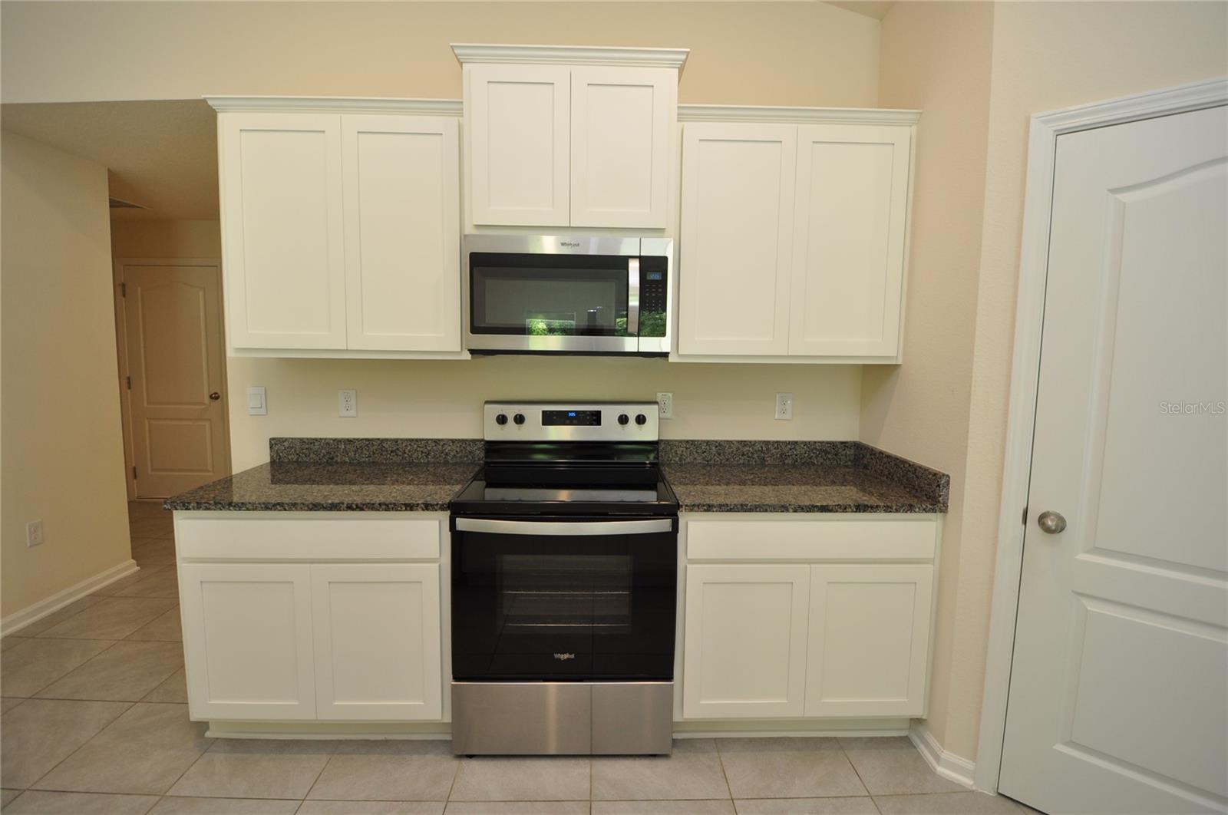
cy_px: 408
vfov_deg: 77.2
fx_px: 511
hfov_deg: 100.5
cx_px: 614
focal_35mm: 15
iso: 400
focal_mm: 10
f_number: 4
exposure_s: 1/60
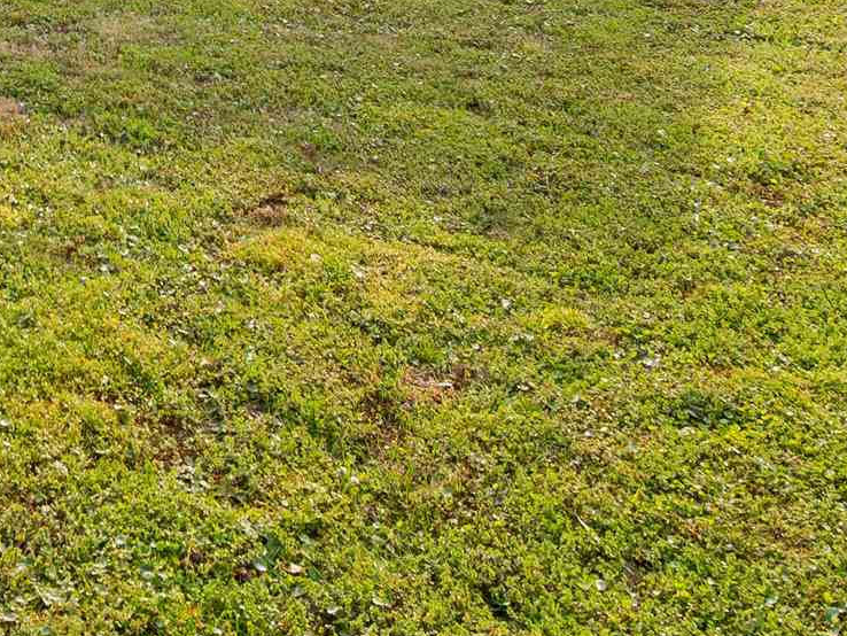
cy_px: -499
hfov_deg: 24.5
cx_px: -172
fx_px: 1762
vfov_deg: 17.0
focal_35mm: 72
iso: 100
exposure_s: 1/200
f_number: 7.1
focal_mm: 12
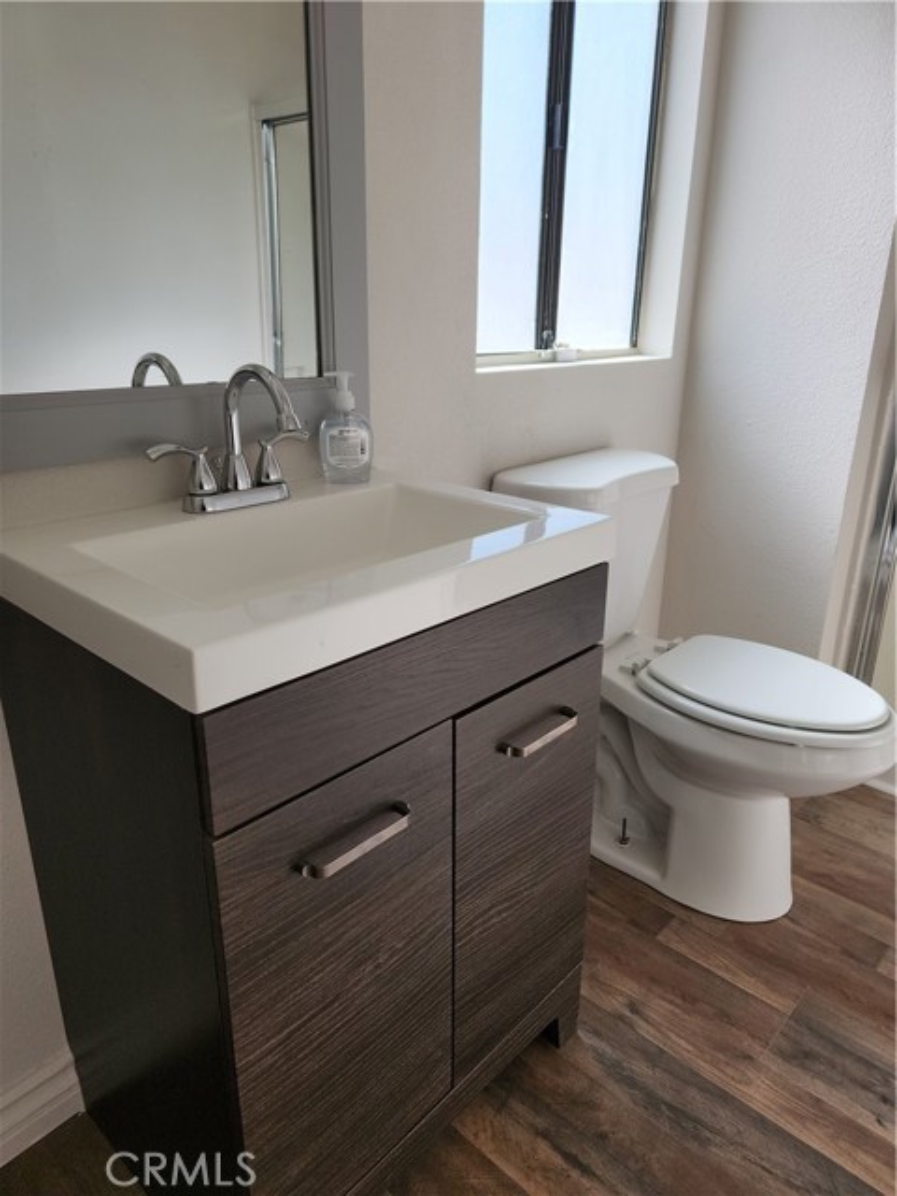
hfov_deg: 58.9
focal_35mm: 23
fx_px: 795
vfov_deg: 73.9
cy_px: 598
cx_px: 448
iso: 20
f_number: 1.8
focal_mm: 5.4
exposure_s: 1/416
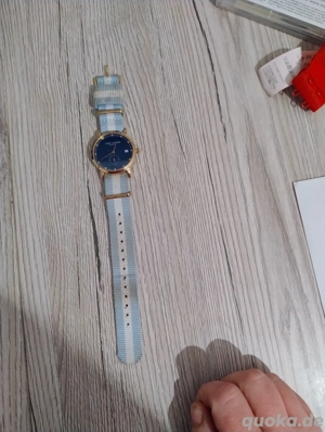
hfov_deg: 57.0
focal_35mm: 24
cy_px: 216
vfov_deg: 71.5
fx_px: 299
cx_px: 162
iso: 1369
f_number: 1.8
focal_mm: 5.56
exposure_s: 1/33.3
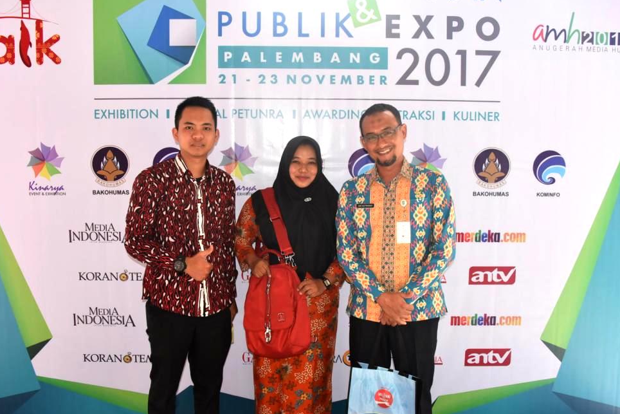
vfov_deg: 38.9
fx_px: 586
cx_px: 303
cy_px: 198
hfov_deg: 55.8
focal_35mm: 34
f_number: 6.3
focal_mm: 32
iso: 2500
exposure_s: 1/160
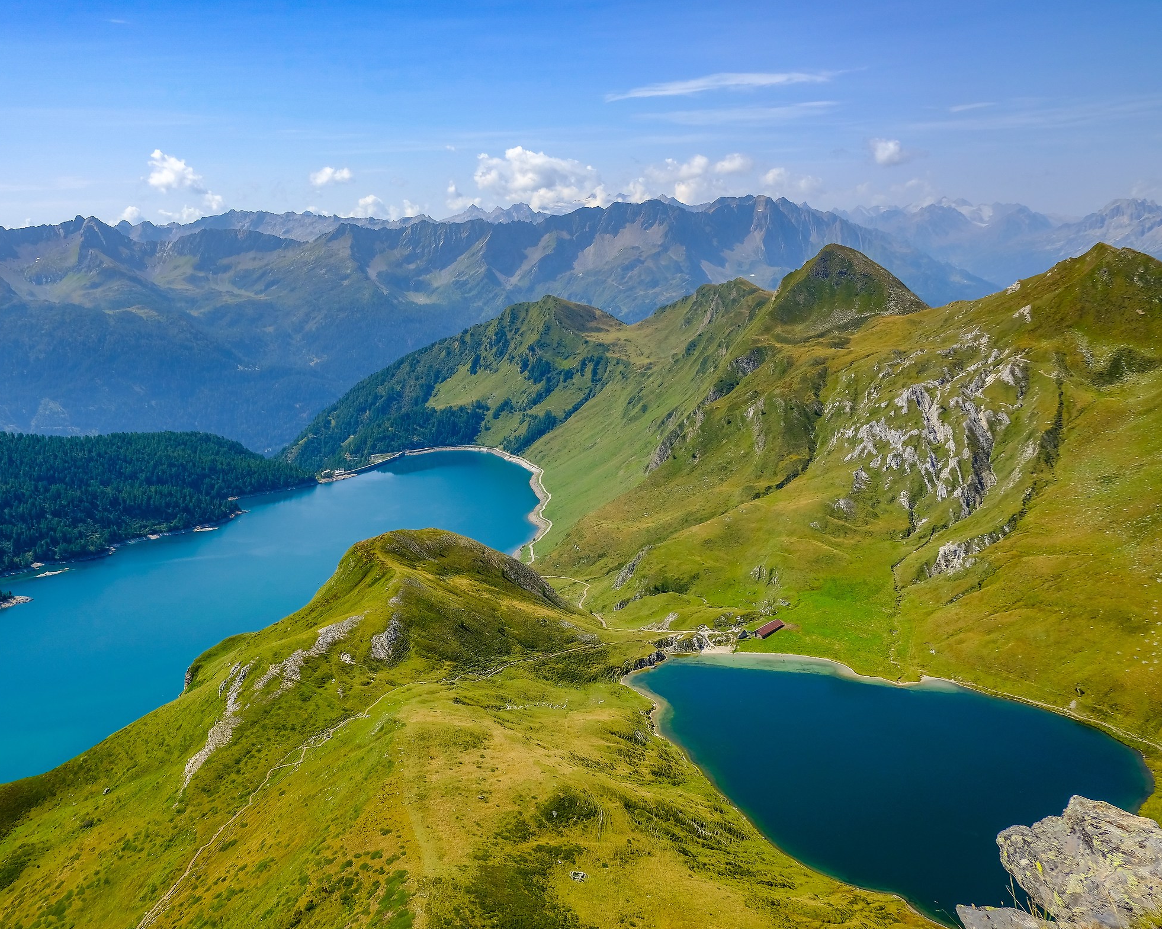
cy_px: 471
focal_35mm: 31
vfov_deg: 47.1
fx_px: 1066
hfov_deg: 56.9
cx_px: 484
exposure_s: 1/1100
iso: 200
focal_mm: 18
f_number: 5
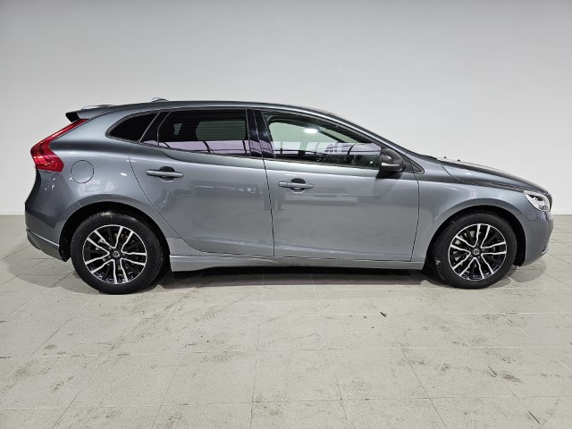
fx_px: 380
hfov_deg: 73.9
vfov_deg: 58.9
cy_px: 214
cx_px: 286
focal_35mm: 23
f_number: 1.7
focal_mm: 6.3
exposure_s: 1/180
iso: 200
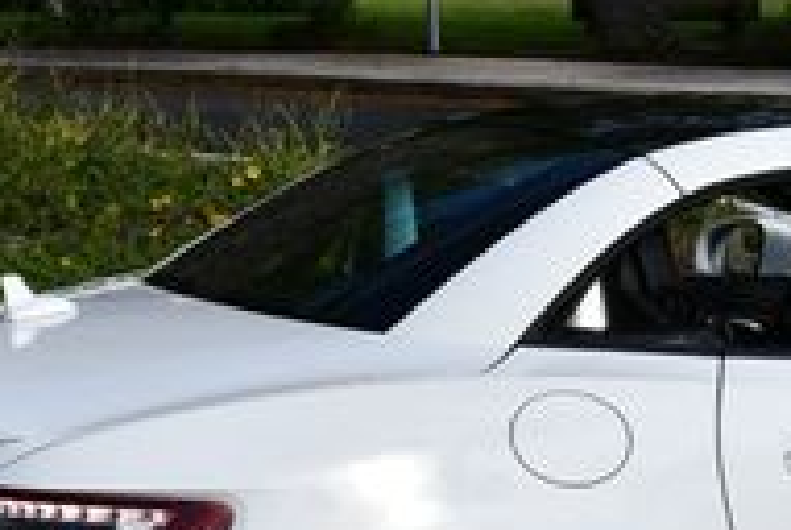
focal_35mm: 161
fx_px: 3543
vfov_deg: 8.6
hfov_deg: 12.5
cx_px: 845
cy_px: 282
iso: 100
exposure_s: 1/320
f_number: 9
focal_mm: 24
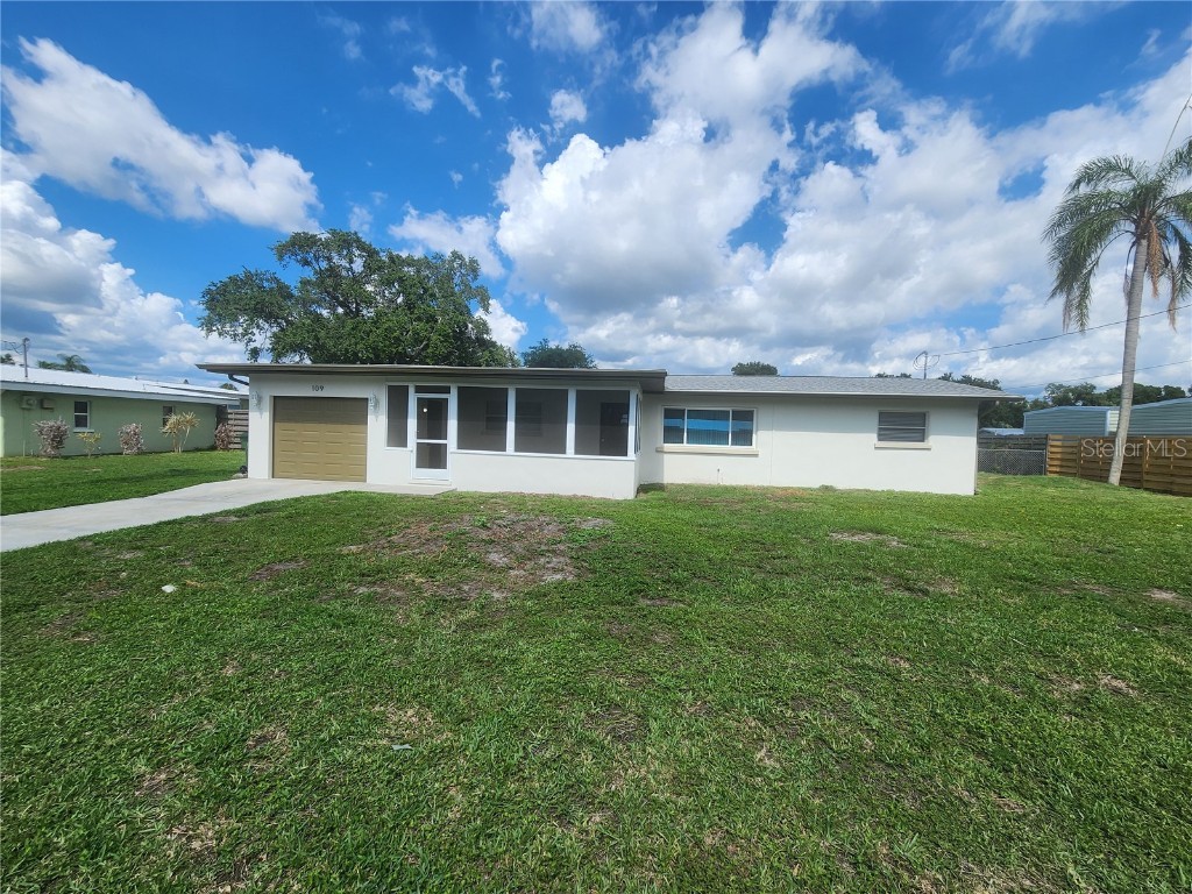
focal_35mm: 13
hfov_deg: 106.2
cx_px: 596
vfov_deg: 89.9
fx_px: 448
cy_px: 447
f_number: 2.2
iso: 50
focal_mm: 2.2
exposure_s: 1/2210
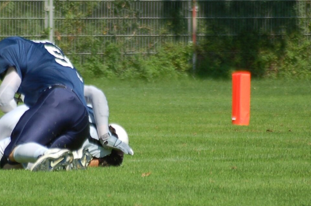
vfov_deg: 1.5
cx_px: 98
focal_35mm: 922
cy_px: 146
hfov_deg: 2.2
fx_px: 7949
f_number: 5.6
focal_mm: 270
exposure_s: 1/1000
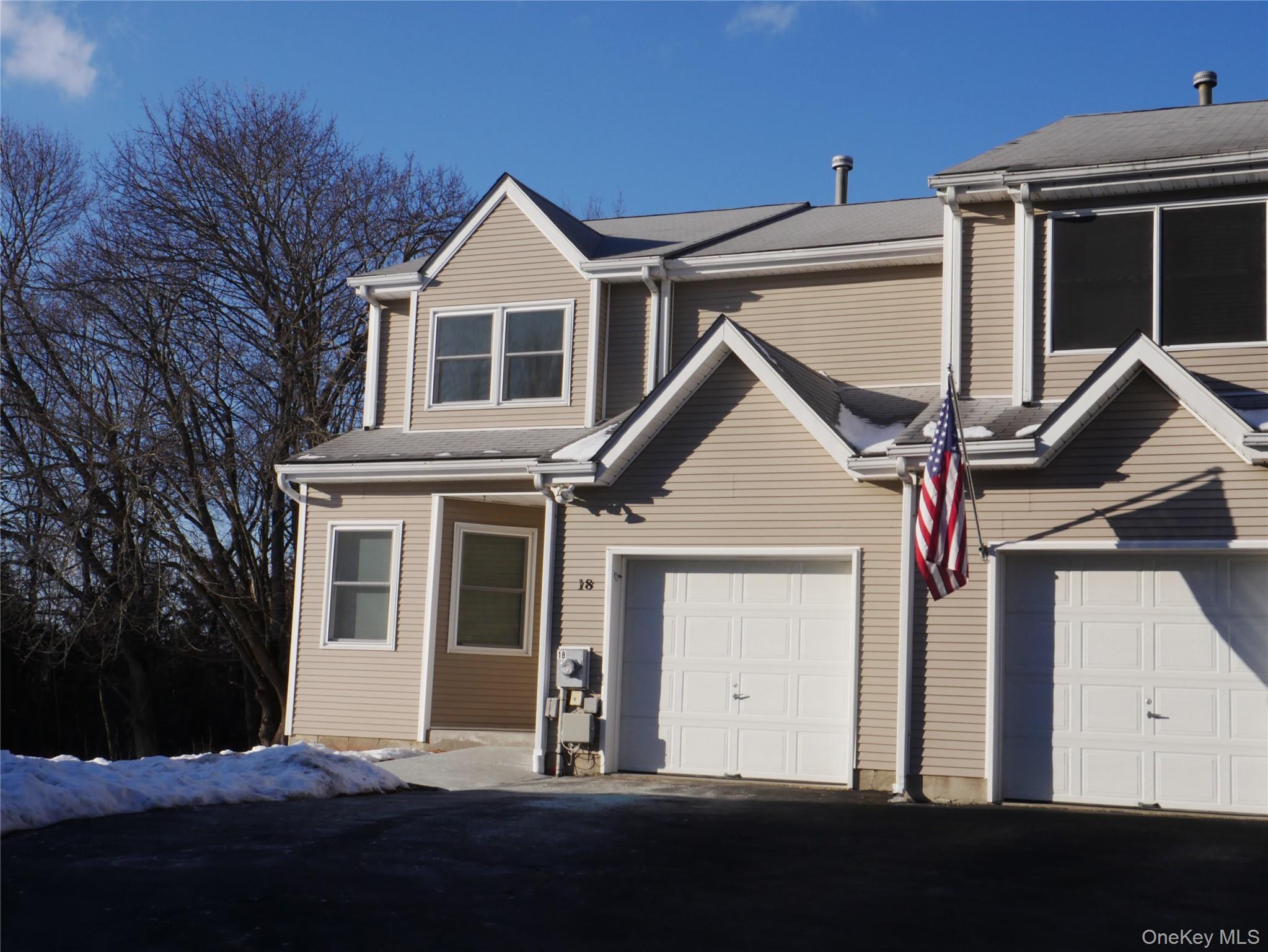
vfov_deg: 32.9
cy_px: 476
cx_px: 634
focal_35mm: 44
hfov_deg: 42.9
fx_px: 1612
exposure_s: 1/160
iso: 400
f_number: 22
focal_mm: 22
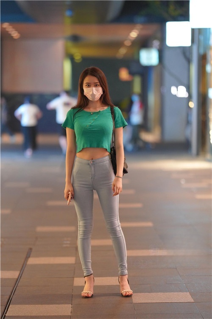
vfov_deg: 15.2
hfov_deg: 10.2
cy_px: 160
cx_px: 106
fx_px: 1192
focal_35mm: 135
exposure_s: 1/320
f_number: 1.8
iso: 2500
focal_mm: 135
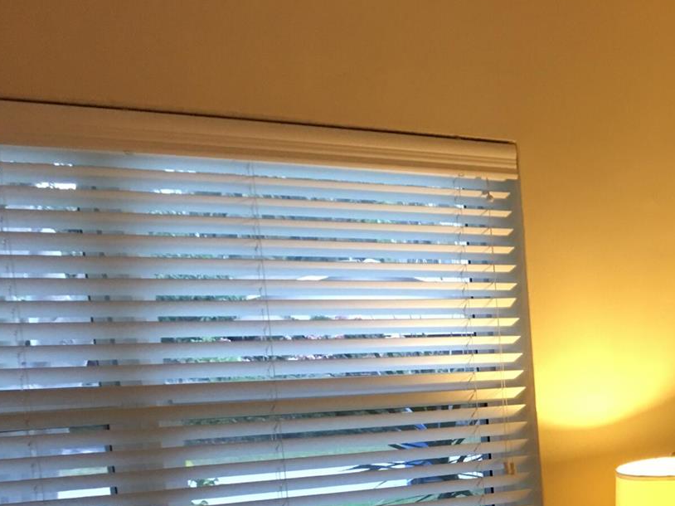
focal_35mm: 73
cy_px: 624
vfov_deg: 18.9
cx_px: 826
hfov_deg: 24.1
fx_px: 1423
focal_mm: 4.15
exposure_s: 1/15
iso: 80
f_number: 2.2
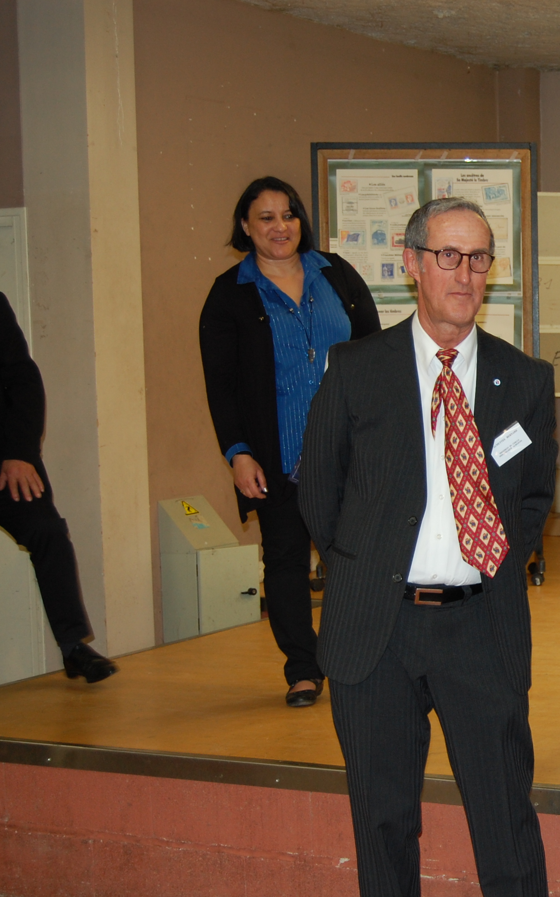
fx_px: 1753
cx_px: 659
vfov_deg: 28.7
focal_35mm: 72
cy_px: 451
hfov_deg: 17.4
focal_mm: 31
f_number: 4.5
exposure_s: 1/60
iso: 400
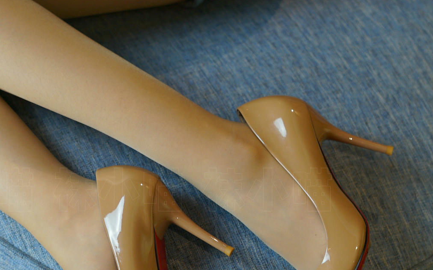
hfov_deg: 19.3
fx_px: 1263
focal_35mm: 107
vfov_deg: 12.2
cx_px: 118
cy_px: 184
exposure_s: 1/60
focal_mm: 50
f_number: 2.8
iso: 320
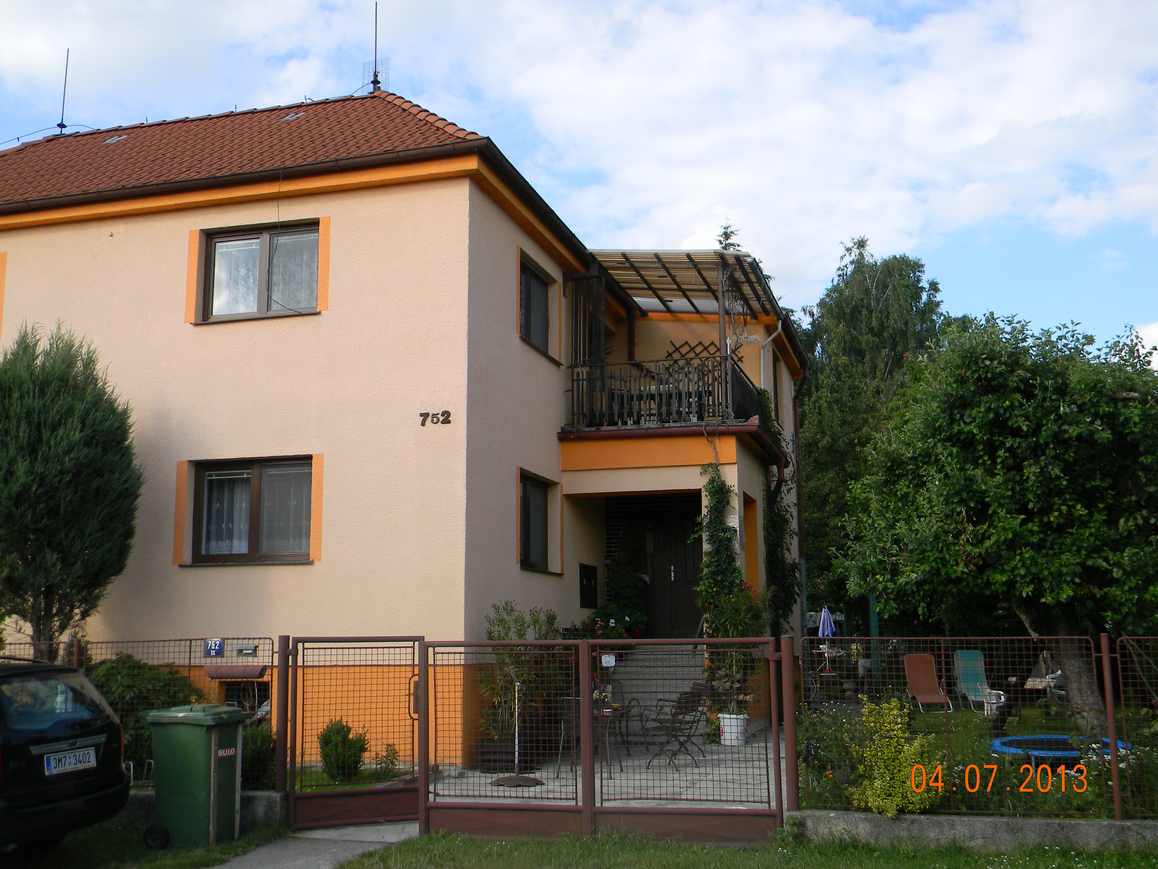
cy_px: 434
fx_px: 1204
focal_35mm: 36
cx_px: 579
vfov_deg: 39.7
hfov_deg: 51.4
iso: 80
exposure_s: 1/423
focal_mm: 6.4
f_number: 3.7
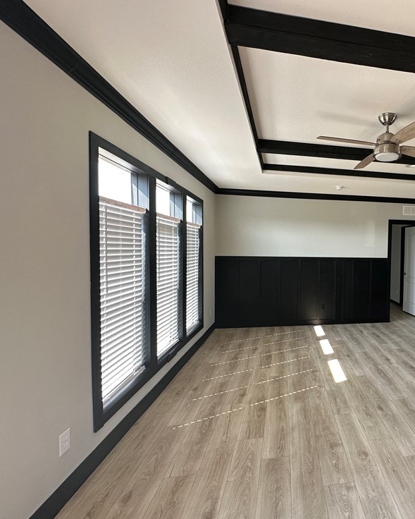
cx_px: 339
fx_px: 292
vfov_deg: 83.3
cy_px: 260
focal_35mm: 19
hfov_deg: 63.9
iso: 125
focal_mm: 2.22
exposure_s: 1/99
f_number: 2.2
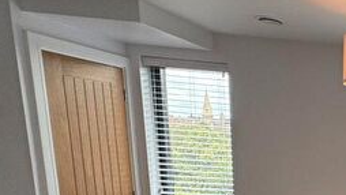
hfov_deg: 32.7
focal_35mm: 42
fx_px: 385
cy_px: 211
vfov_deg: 26.3
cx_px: 471
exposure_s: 1/99
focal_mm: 2.22
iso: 64
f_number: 2.2
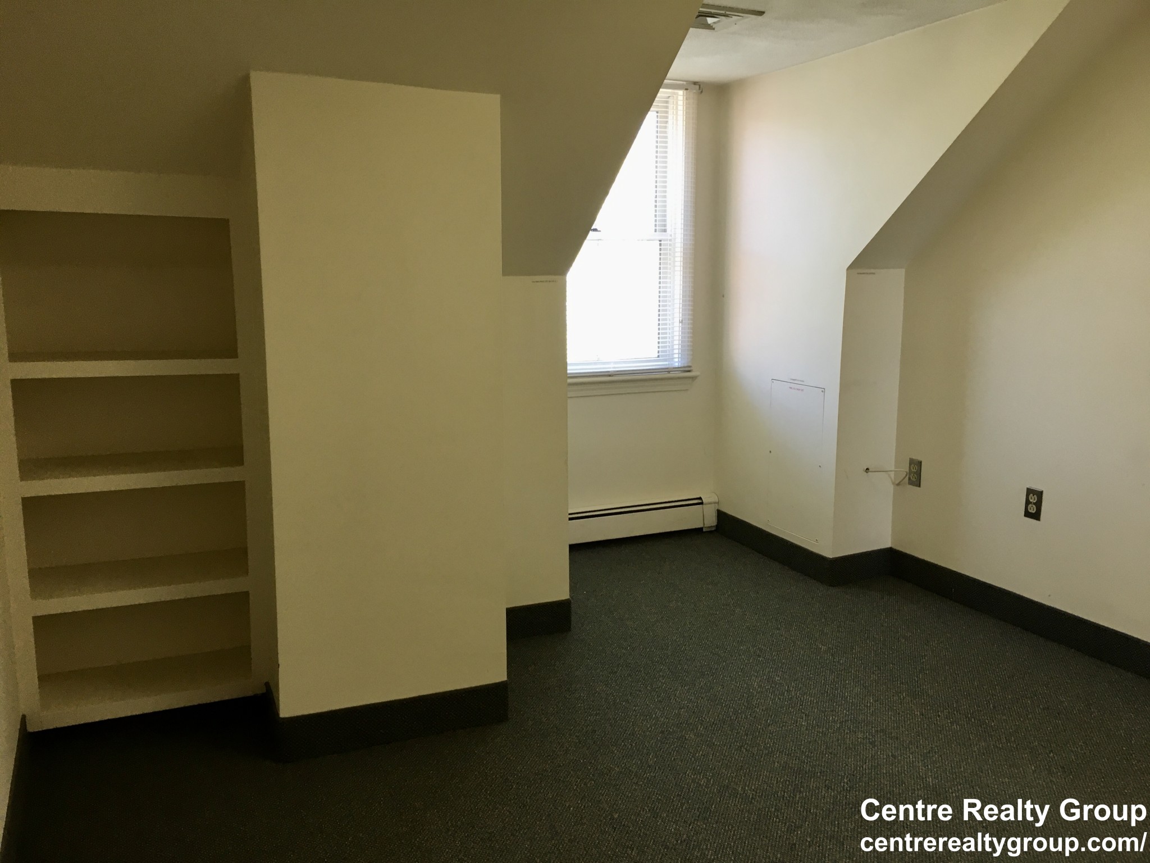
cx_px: 575
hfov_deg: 61.7
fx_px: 963
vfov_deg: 48.2
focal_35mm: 29
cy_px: 432
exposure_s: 1/30
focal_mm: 4.15
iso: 64
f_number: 2.2
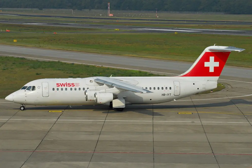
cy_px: 84
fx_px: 966
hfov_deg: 14.9
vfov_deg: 9.9
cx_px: 126
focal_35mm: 138
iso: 200
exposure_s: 1/640
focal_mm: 92
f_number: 8
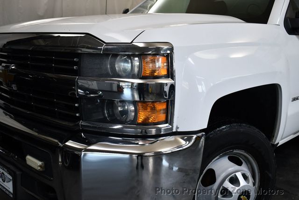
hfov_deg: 48.4
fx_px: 333
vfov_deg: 33.5
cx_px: 150
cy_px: 100
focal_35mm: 40
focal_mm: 20
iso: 450
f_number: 3.5
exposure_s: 1/250
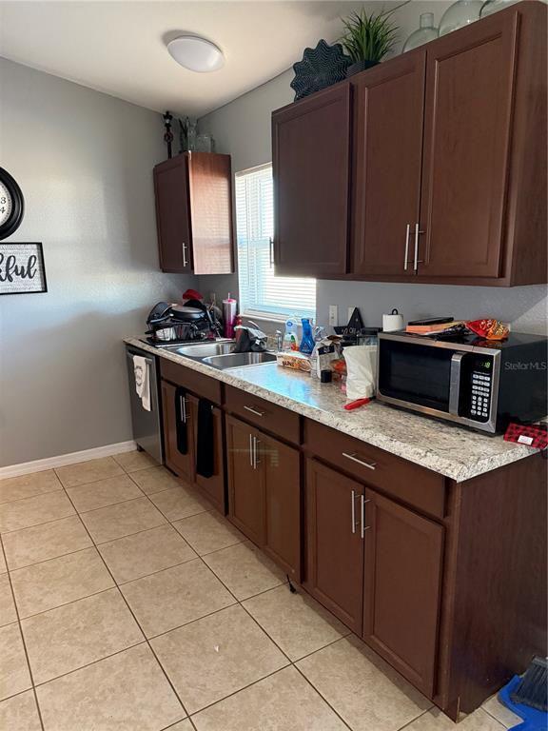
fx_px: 507
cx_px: 274
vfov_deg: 71.6
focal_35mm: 24
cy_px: 366
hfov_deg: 56.8
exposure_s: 1/60
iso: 800
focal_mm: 6.76
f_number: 1.78
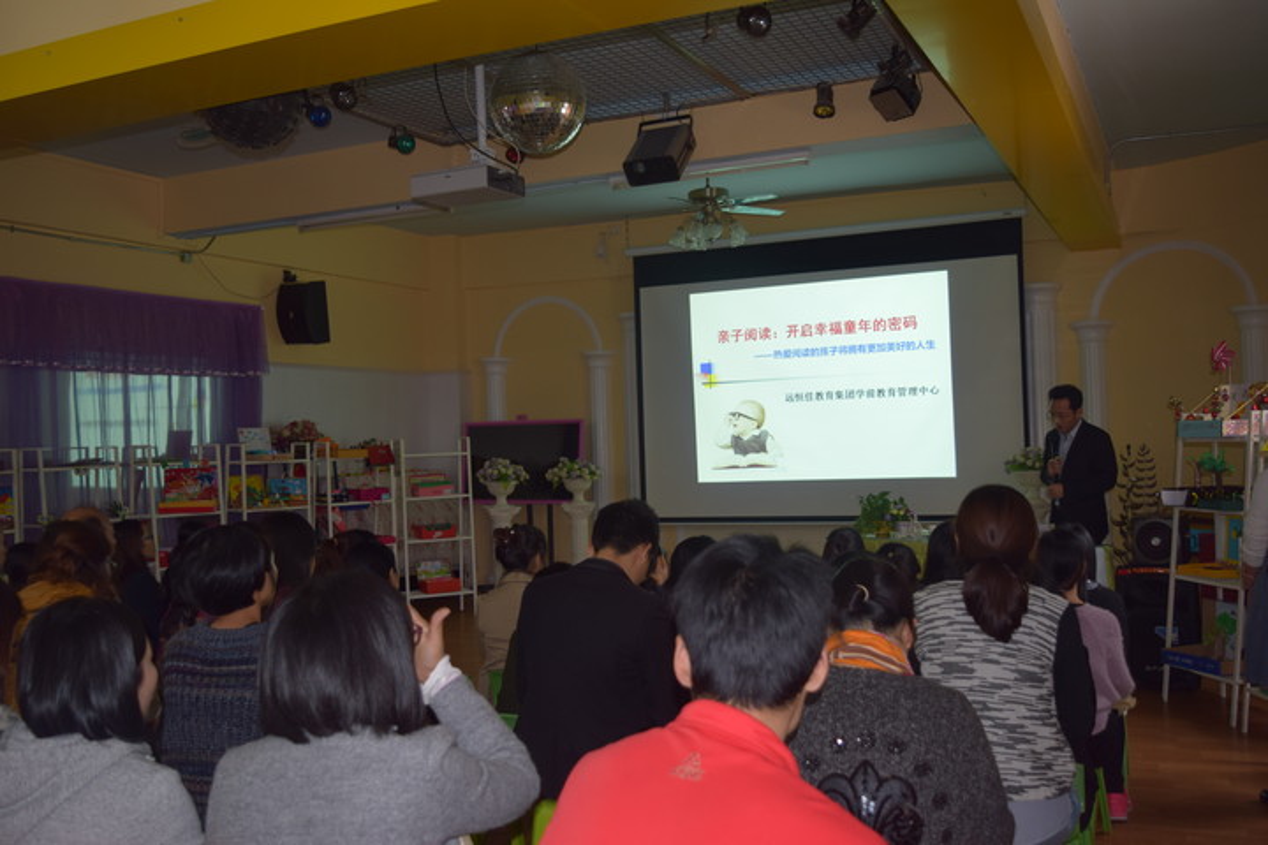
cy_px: 422
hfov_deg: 53.1
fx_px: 1268
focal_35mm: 36
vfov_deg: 36.9
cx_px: 634
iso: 400
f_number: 4
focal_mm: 24
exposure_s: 1/50
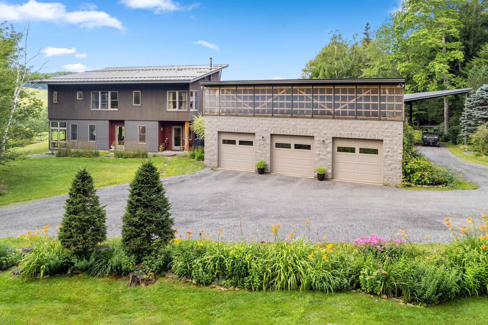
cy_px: 162
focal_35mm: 22
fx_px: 298
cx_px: 244
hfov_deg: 78.6
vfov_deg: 57.2
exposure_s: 1/15
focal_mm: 8.38
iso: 140
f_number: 2.8
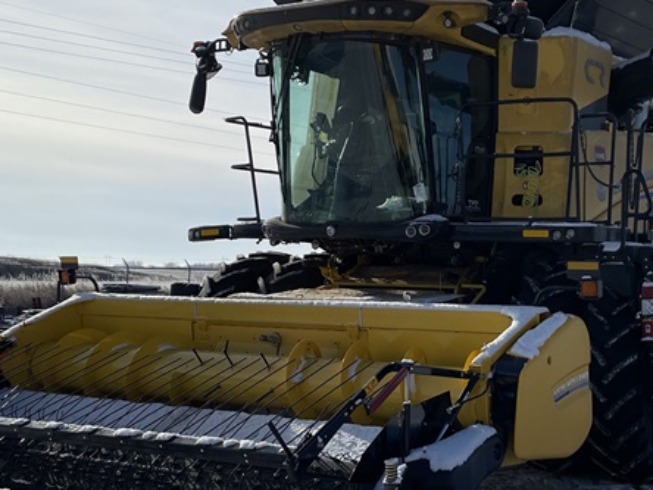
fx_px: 1113
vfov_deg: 24.8
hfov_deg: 32.2
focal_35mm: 59
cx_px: 474
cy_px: 284
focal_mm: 4.2
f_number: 1.6
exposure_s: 1/7299
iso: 32
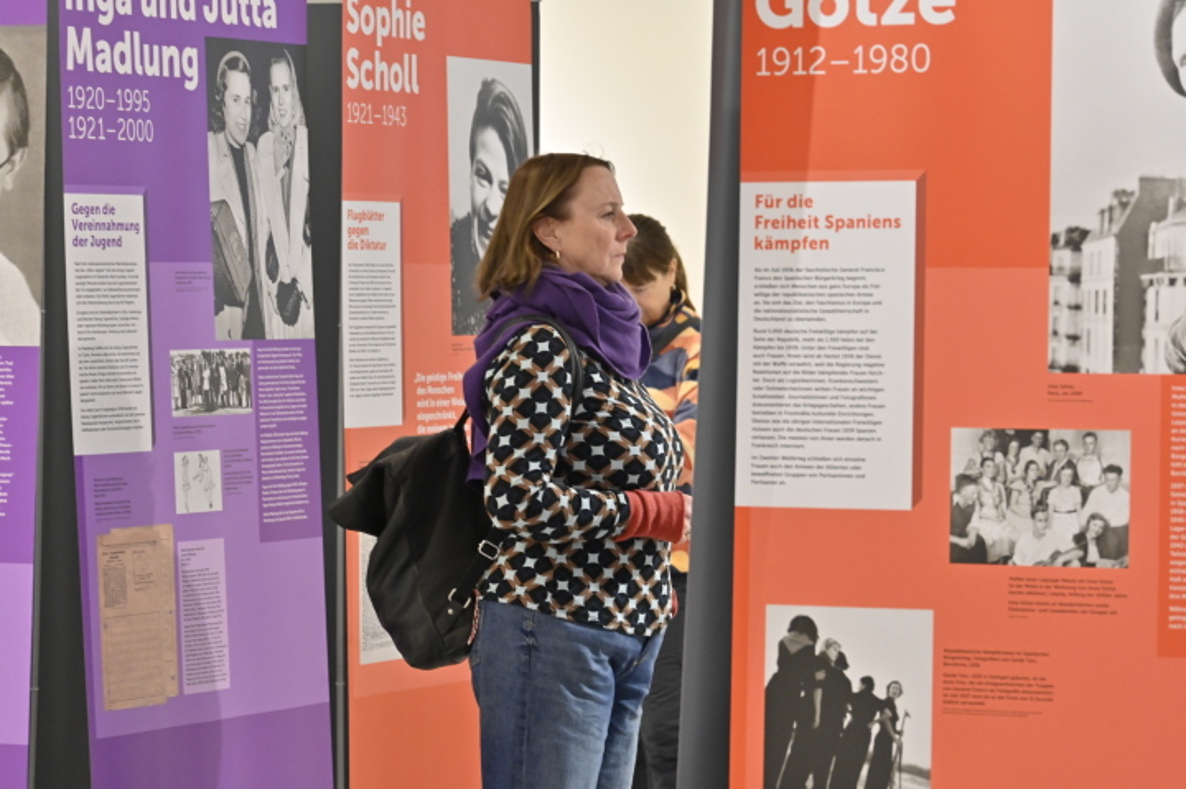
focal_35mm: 140
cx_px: 593
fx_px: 4609
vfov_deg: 9.8
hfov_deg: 14.7
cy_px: 394
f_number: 8
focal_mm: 140
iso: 2000
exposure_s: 1/50
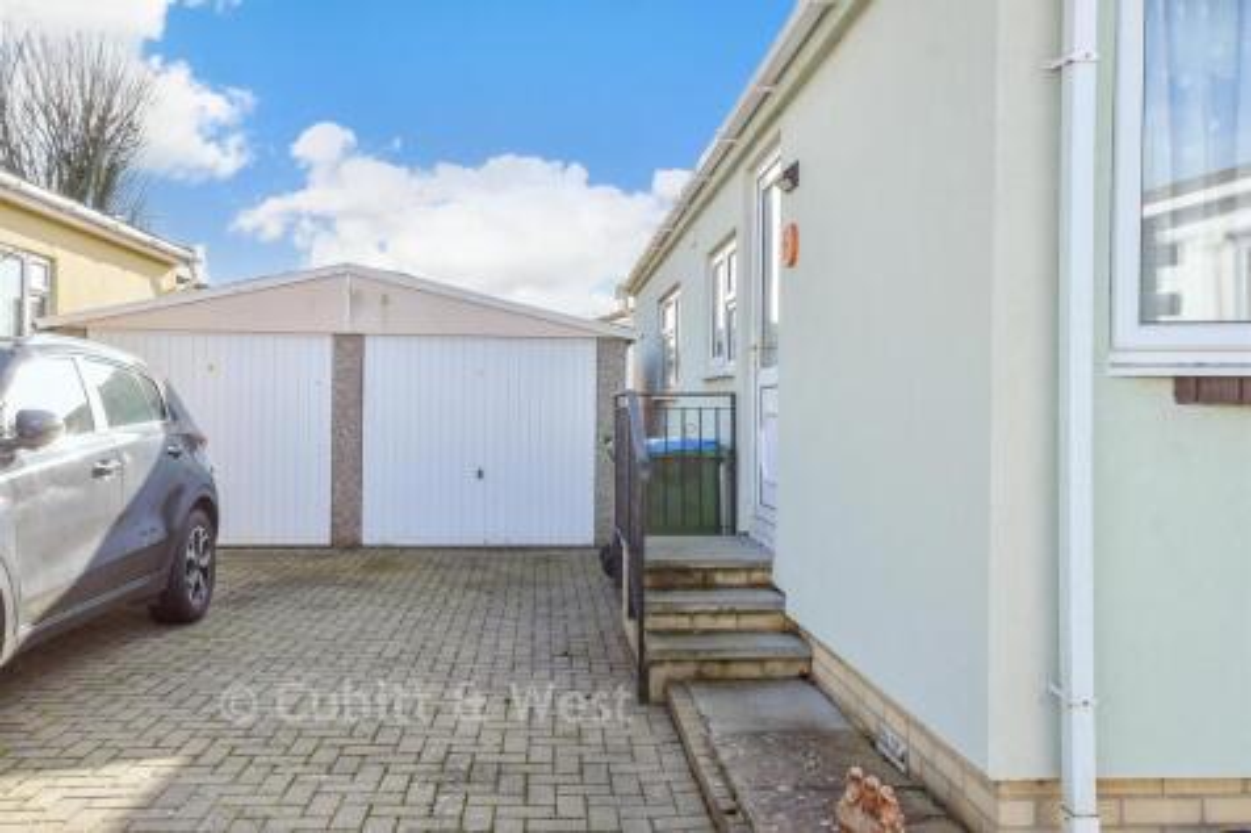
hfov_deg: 61.9
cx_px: 626
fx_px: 1042
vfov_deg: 43.6
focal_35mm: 30
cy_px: 416
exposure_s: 1/640
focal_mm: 20
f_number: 7.1
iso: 500
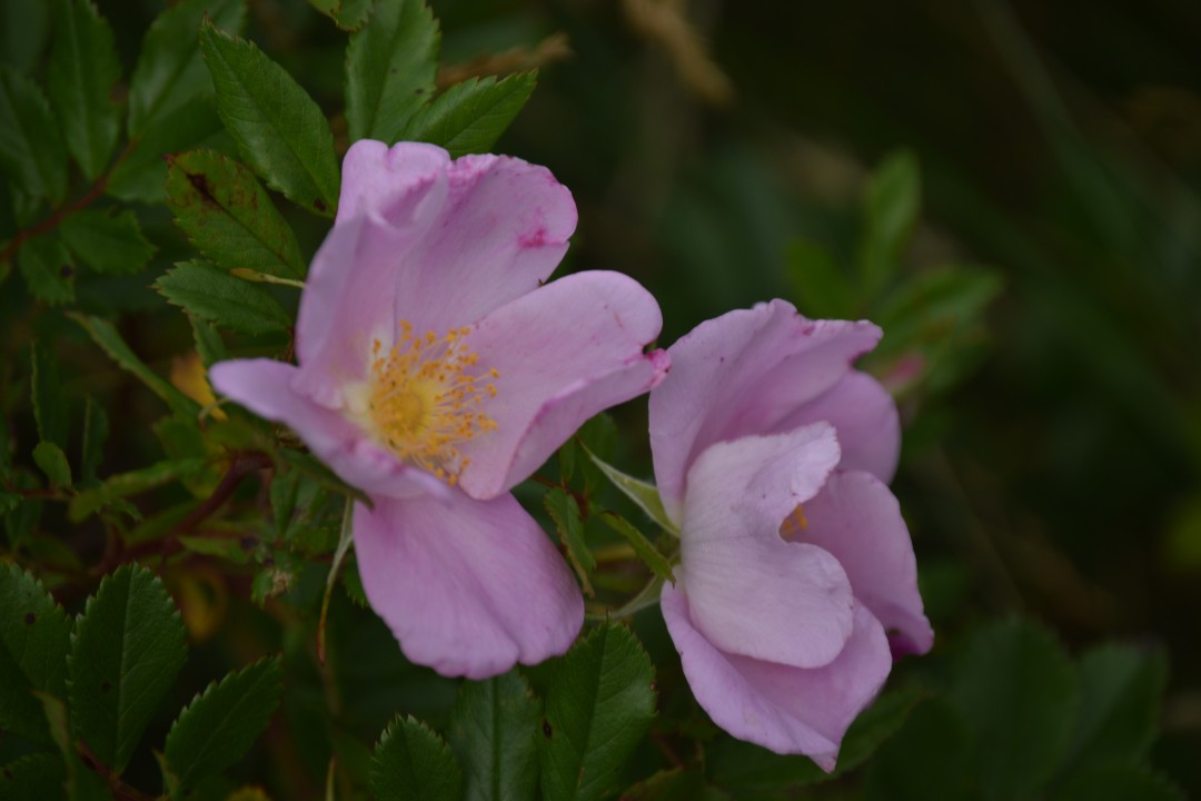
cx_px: 600
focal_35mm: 300
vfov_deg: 4.6
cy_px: 400
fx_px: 10008
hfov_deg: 6.9
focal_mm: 200
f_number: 5.6
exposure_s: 1/250
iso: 100
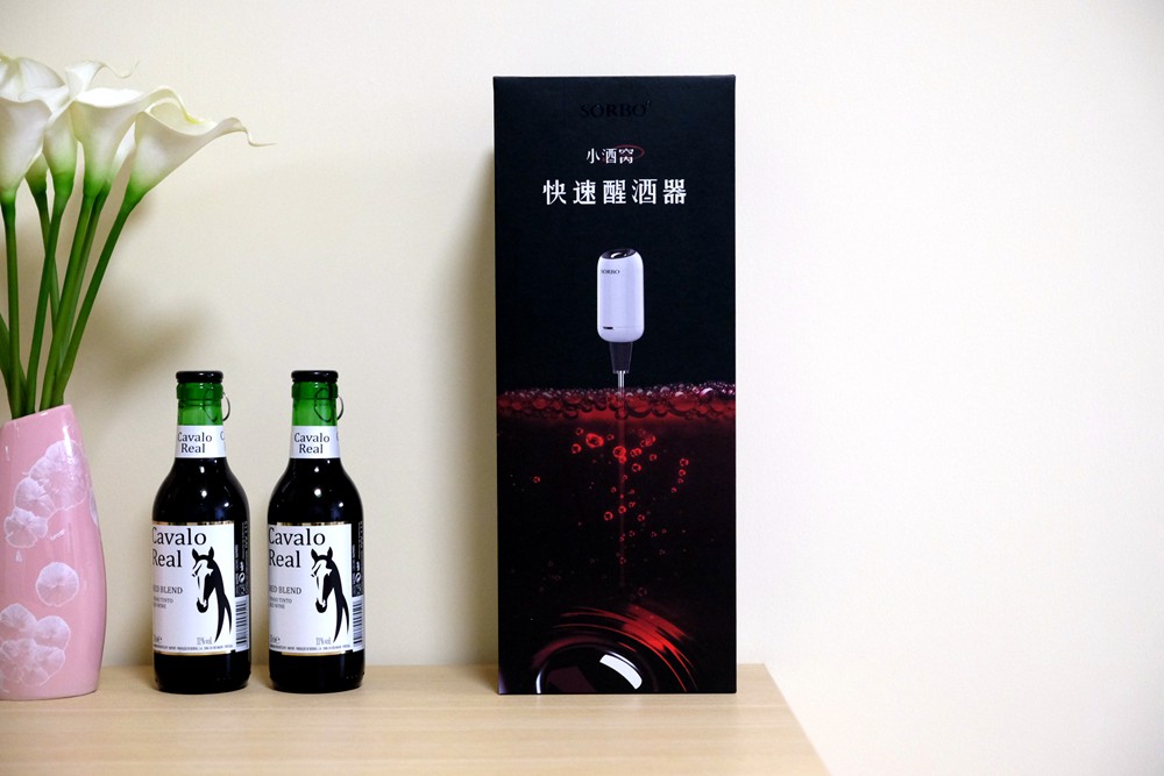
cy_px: 388
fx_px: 1940
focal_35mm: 60
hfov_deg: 33.4
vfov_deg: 22.6
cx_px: 582
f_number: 2.8
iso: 2500
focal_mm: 40.1
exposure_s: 1/75
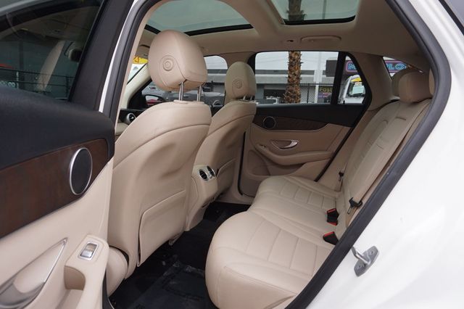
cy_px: 154
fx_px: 309
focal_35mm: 24
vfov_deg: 53.1
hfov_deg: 73.8
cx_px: 232
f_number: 5
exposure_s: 1/80
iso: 100
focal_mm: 16
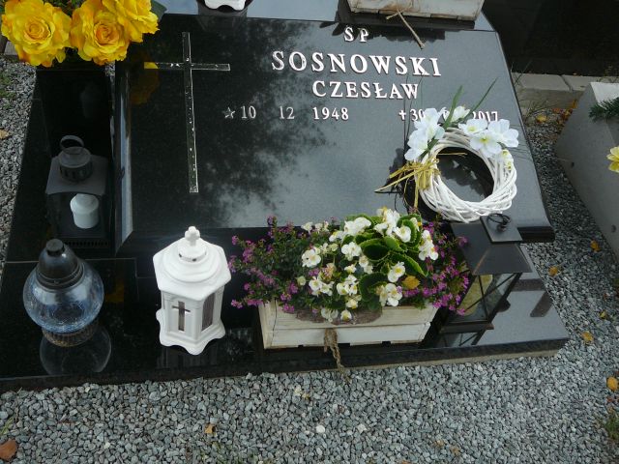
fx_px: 626
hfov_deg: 52.6
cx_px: 310
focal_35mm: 35
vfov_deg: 40.7
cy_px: 232
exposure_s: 1/500
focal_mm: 5.2
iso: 80
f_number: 2.8
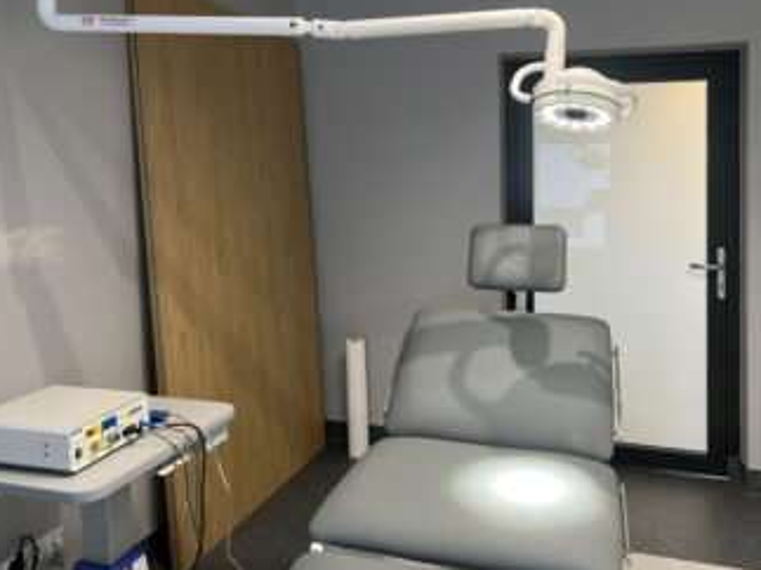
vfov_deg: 48.2
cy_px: 292
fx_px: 637
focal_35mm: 29
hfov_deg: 61.6
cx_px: 412
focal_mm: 5.7
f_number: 1.5
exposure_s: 1/50
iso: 100
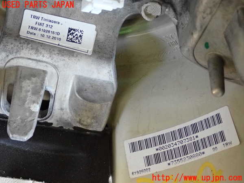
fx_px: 409
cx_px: 122
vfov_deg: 25.2
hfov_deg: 33.2
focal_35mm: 58
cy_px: 92
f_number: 3.5
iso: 2000
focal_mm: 10.35
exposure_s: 1/125
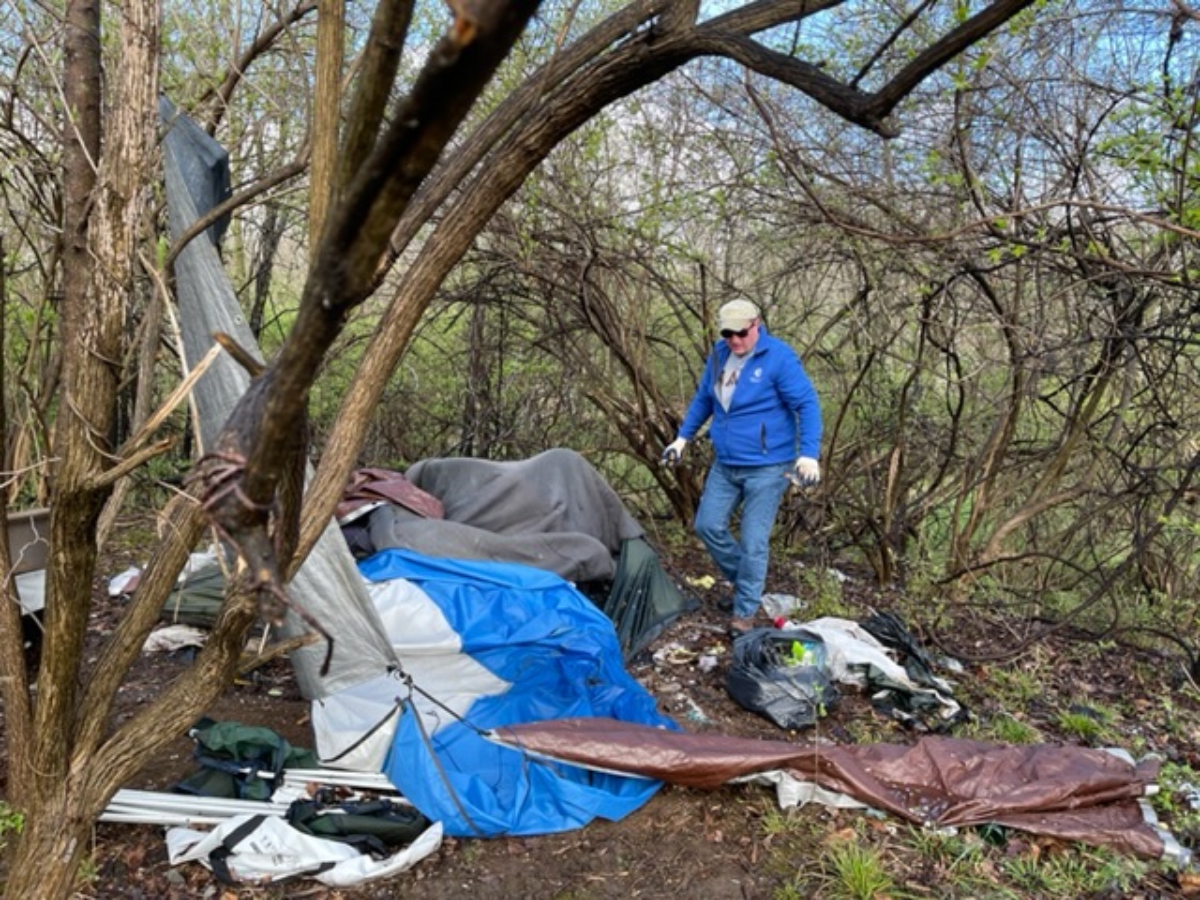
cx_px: 600
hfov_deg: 67.3
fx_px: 901
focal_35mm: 26
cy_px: 450
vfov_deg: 53.1
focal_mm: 5.1
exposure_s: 1/239
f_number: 1.6
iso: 32
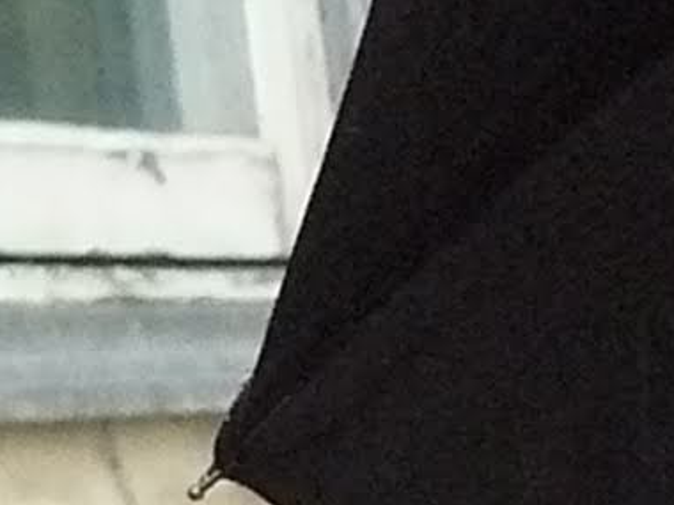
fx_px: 11546
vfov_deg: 2.5
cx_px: 1516
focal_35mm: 593
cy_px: 450
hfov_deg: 3.3
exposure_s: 1/100
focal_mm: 12.2
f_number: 3.2
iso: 400
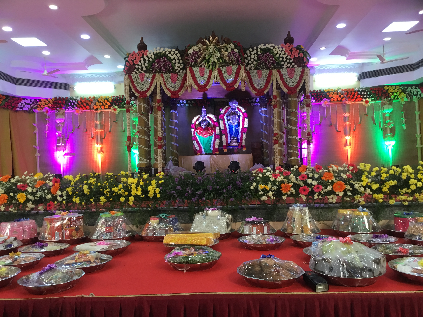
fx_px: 379
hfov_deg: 58.4
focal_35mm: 31
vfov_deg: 45.4
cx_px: 212
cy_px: 158
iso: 40
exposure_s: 1/33
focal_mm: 3.3
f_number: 2.4
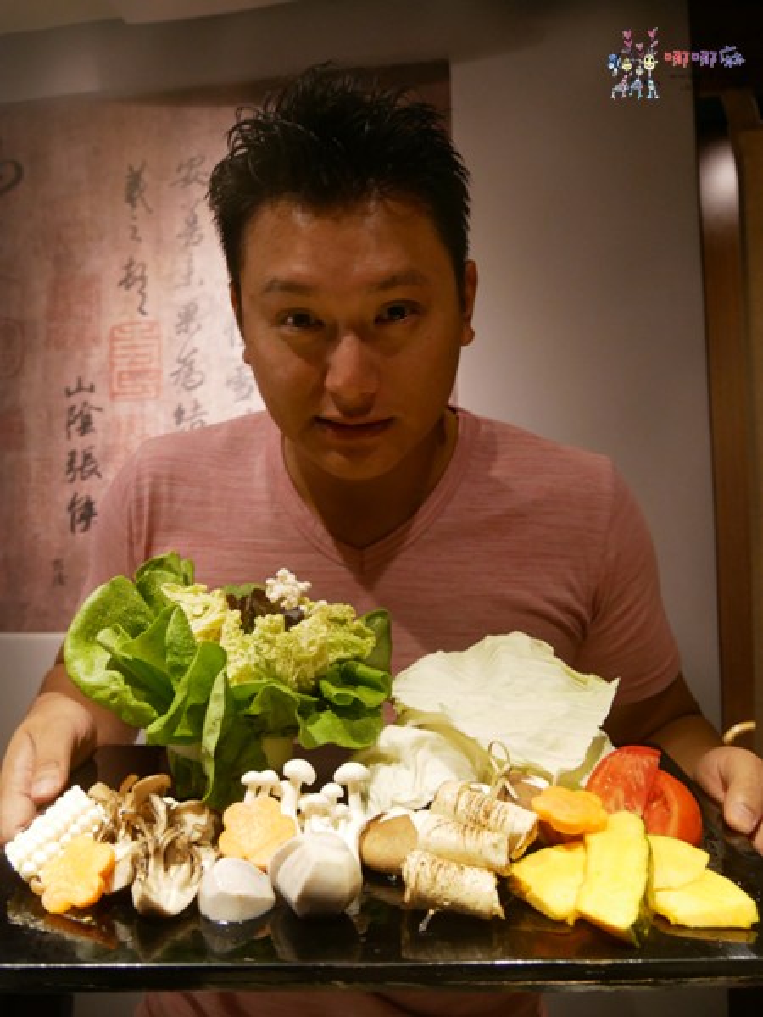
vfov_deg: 60.0
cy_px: 508
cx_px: 382
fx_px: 882
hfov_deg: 46.8
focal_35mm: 30
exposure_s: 1/50
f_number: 4
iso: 1000
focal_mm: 15
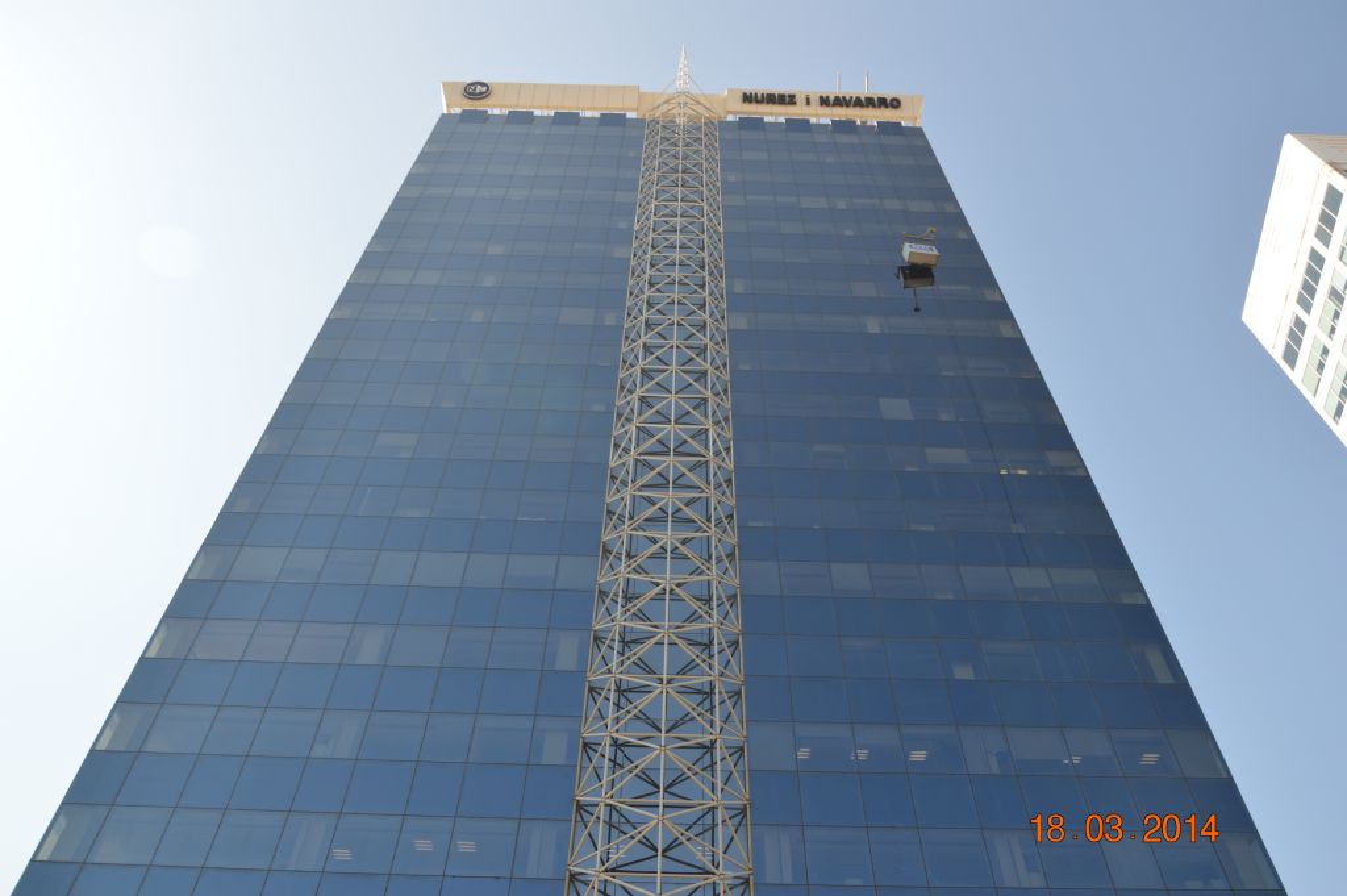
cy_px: 448
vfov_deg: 47.9
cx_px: 674
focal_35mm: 27
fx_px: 1009
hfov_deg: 67.4
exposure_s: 1/200
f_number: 5.6
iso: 100
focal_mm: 18
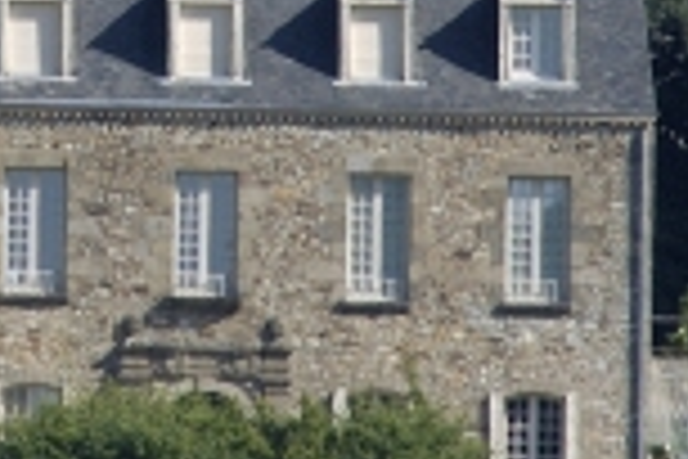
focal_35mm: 2253
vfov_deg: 0.6
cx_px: -202
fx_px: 43054
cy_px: -238
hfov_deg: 0.9
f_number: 9
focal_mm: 300
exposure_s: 1/500
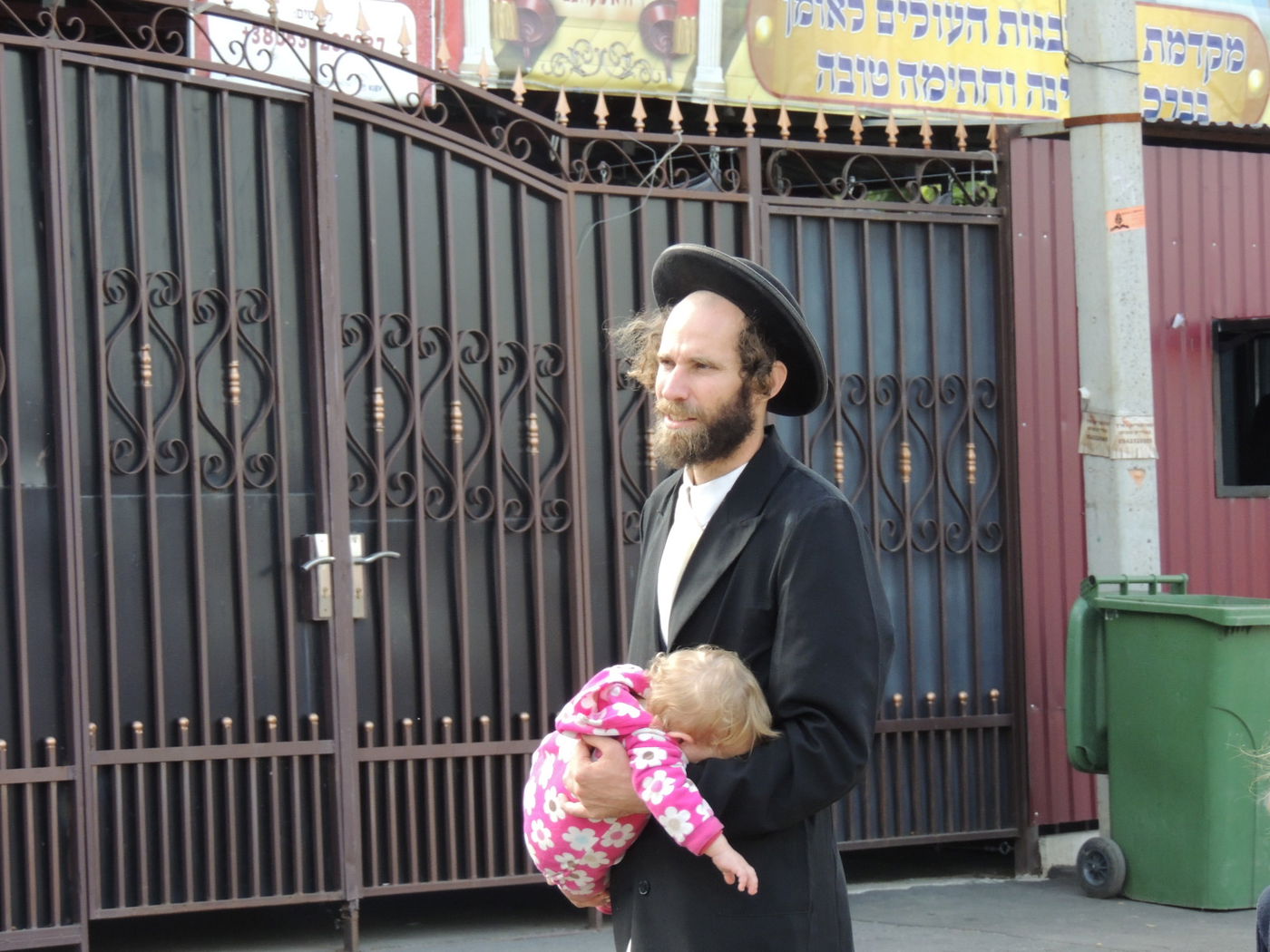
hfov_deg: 14.6
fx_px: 4953
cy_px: 476
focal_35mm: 135
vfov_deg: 11.0
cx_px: 635
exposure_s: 1/250
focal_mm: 24
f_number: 4.3
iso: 400
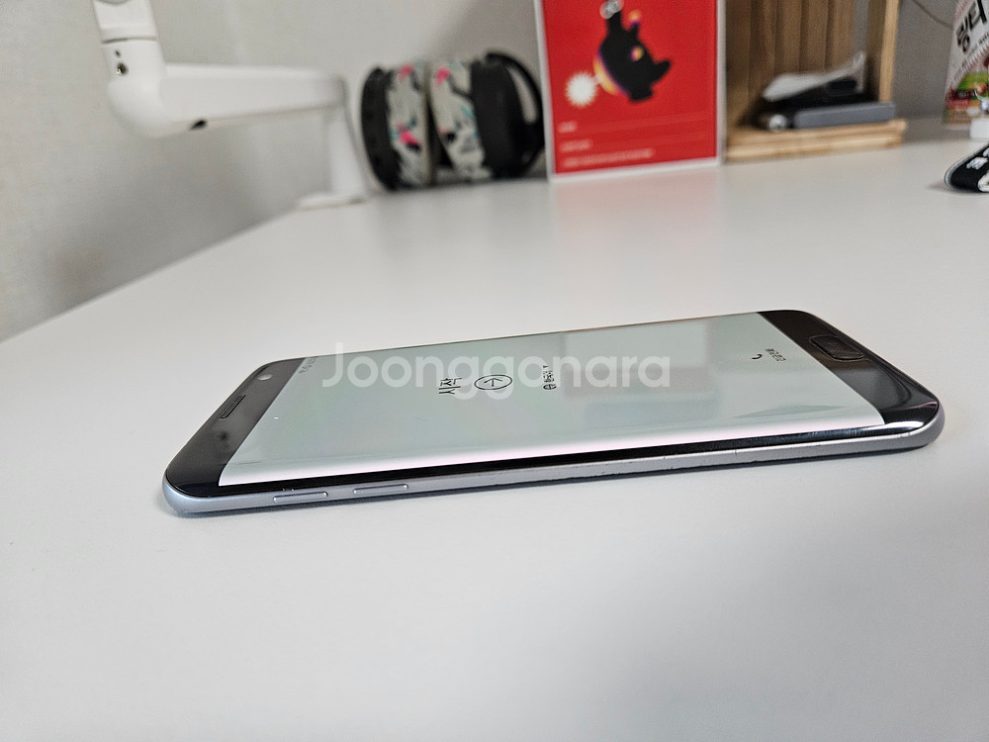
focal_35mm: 23
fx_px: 657
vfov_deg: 58.9
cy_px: 371
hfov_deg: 73.9
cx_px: 494
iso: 400
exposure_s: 1/120
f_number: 1.8
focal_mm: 5.4
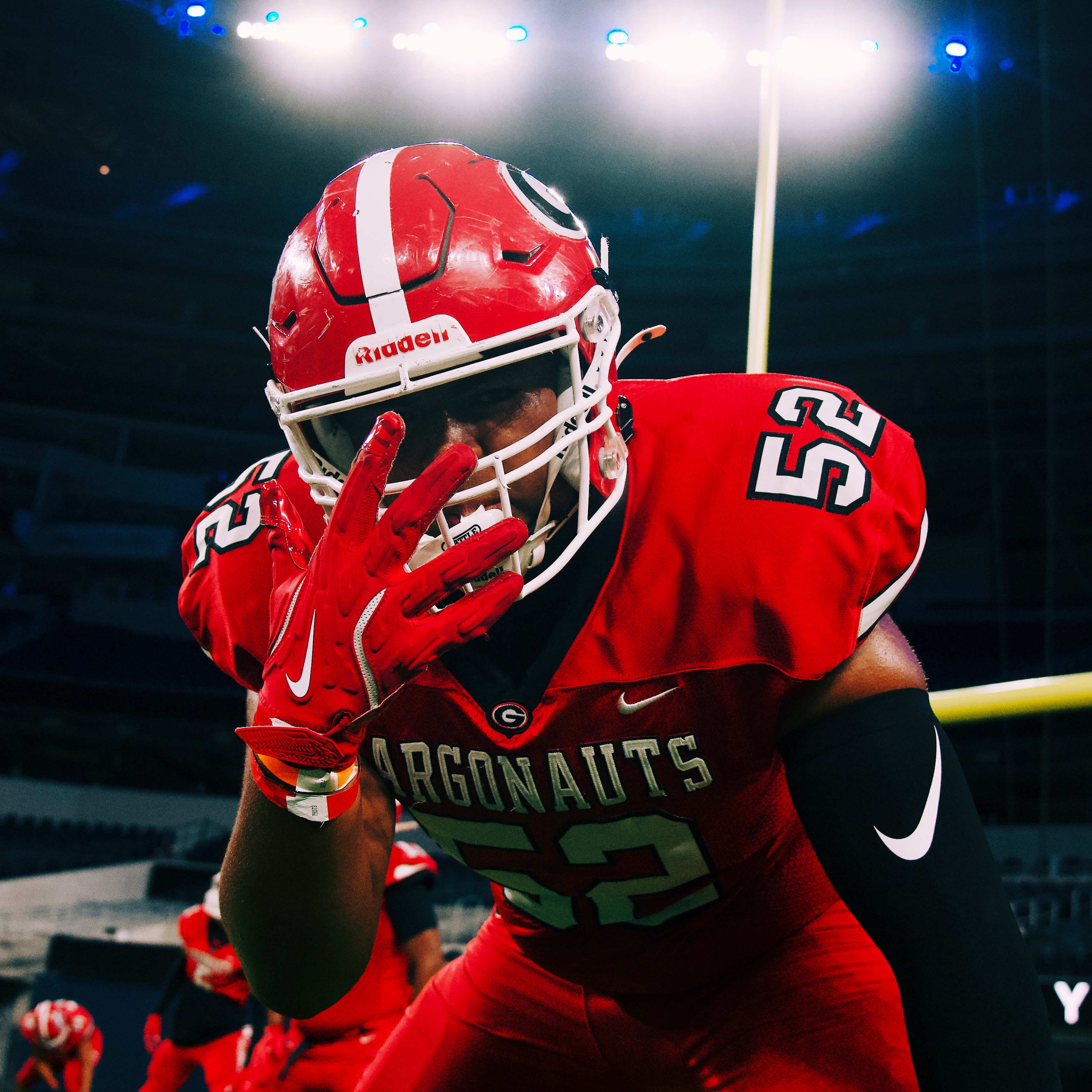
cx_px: 545
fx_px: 1642
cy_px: 499
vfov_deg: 36.8
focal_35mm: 46
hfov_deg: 36.8
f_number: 4
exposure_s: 1/1000
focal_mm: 24
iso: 1600
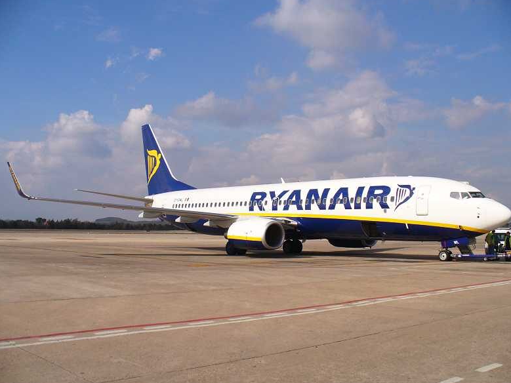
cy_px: 191
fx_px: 561
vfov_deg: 37.7
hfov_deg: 49.0
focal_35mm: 38
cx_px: 261
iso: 80
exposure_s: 1/640
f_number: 5.6
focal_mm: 6.1
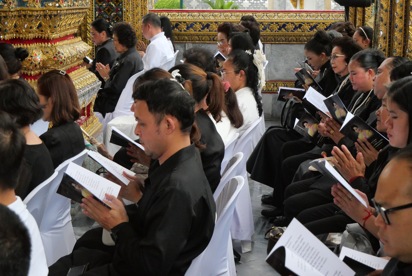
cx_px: 206
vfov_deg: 20.0
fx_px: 779
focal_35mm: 68
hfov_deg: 29.6
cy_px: 138
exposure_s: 1/2000
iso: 3200
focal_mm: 33
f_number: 5.1
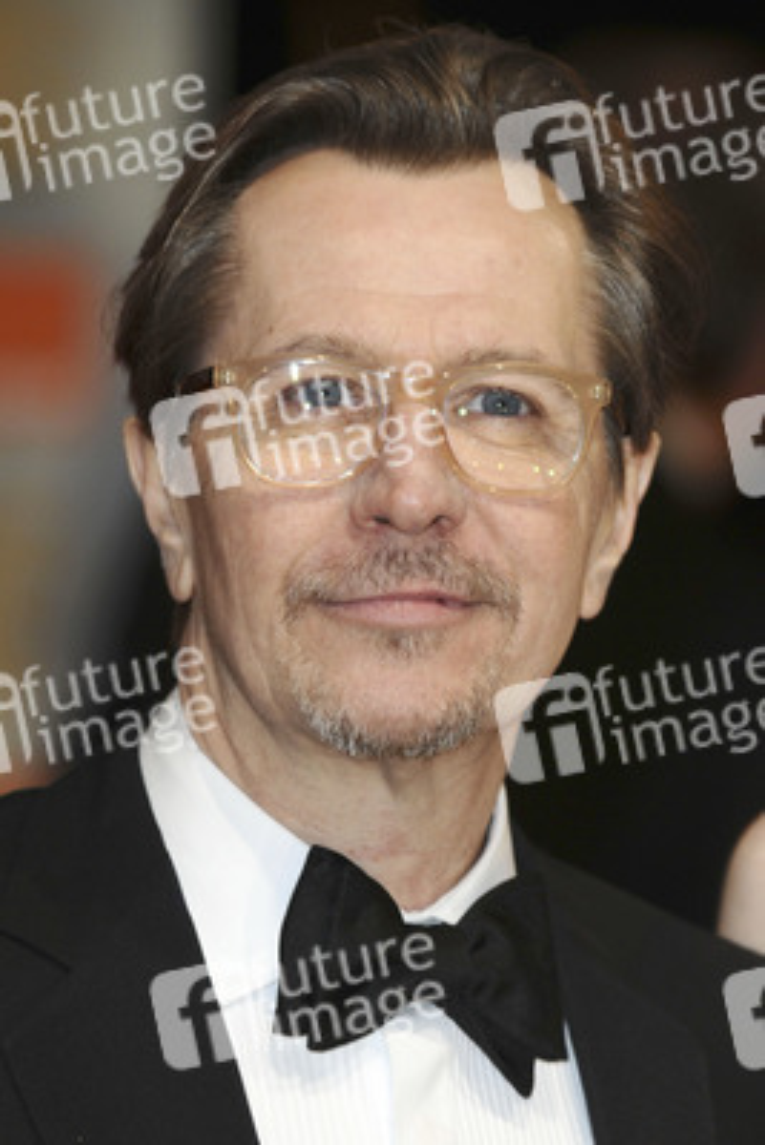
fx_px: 9553
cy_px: 572
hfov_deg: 4.6
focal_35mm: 300
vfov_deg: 6.9
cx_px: 382
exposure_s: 1/200
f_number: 4.5
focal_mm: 200
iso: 320
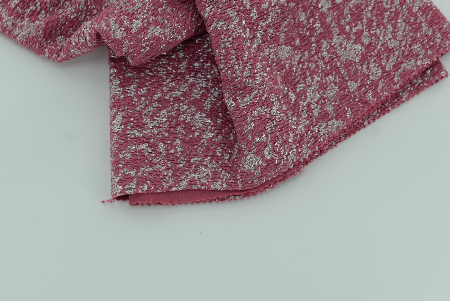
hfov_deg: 27.7
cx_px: 235
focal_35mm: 73
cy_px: 113
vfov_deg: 18.7
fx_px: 913
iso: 100
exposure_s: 1/200
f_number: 4
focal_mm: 50
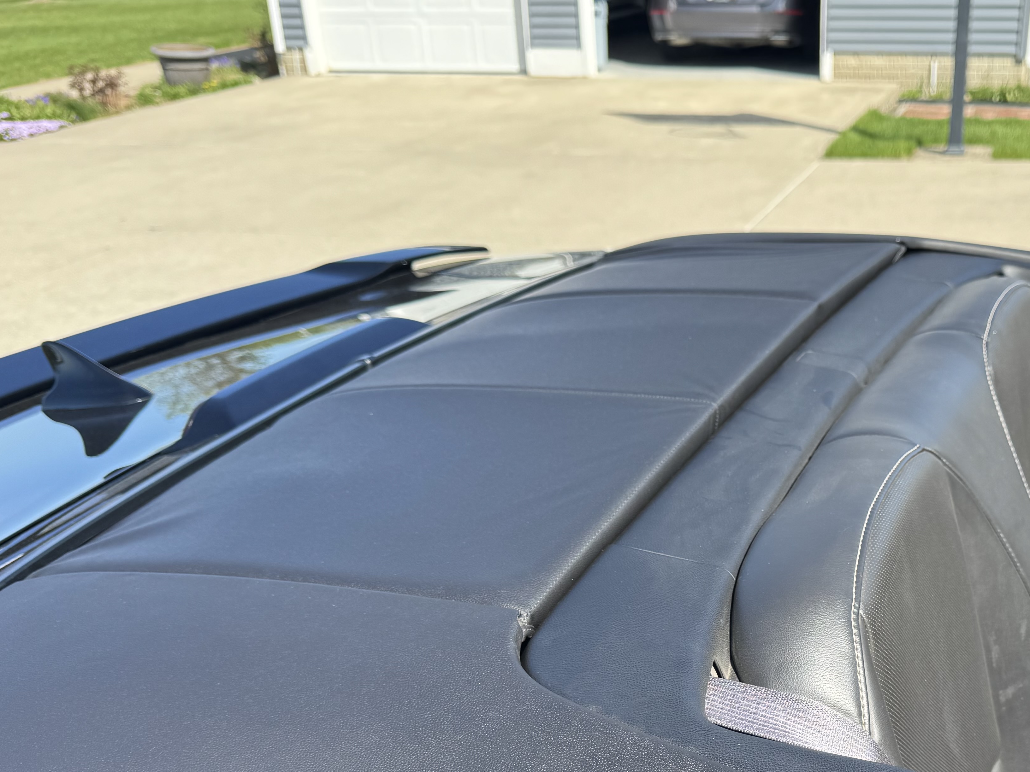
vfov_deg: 33.2
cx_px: 767
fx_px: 1250
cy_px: 640
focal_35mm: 42
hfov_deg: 43.4
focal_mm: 6.76
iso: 80
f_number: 1.78
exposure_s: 1/1425
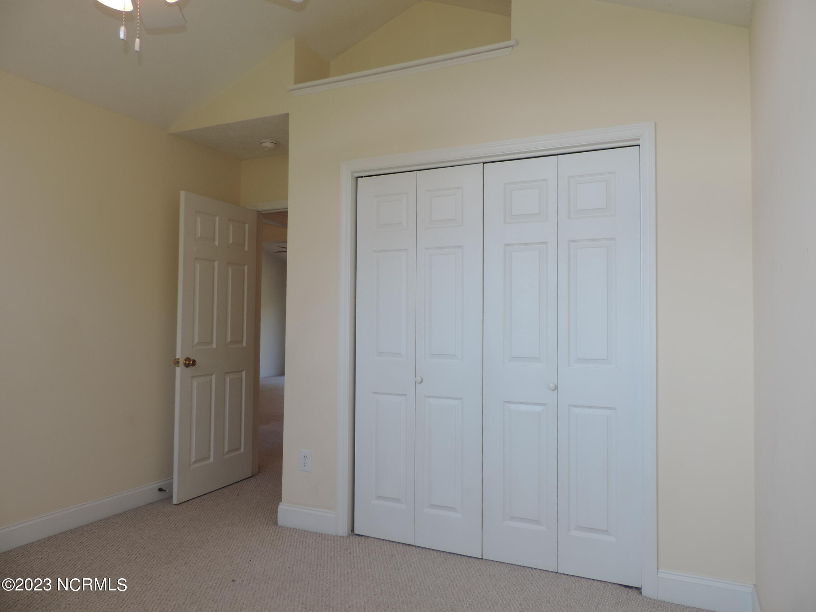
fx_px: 566
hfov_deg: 71.6
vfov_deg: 56.8
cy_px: 306
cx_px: 408
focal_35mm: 24
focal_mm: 4.3
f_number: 3
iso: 80
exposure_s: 1/60
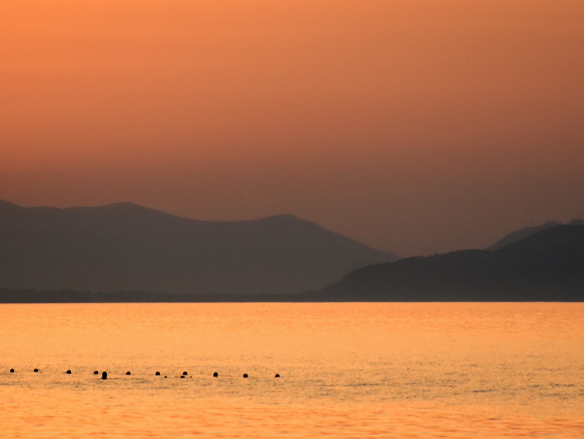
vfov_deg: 4.6
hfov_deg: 6.1
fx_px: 5501
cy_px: 197
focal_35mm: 326
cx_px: 216
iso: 800
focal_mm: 140
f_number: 5.6
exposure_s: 1/500
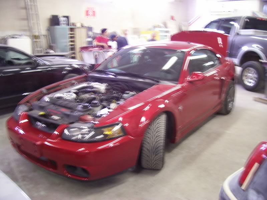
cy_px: 100
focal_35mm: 34
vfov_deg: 41.8
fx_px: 262
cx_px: 134
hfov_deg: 54.0
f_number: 2.7
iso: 160
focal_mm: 5.6
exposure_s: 1/8
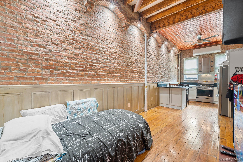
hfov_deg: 104.3
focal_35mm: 14
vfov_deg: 81.2
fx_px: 94
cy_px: 81
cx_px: 122
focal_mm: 14
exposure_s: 2.5
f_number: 10
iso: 800
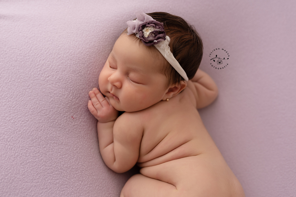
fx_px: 288
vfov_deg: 37.9
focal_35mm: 35
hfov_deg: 54.4
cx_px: 148
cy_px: 98
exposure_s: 1/200
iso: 125
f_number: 2.8
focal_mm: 35
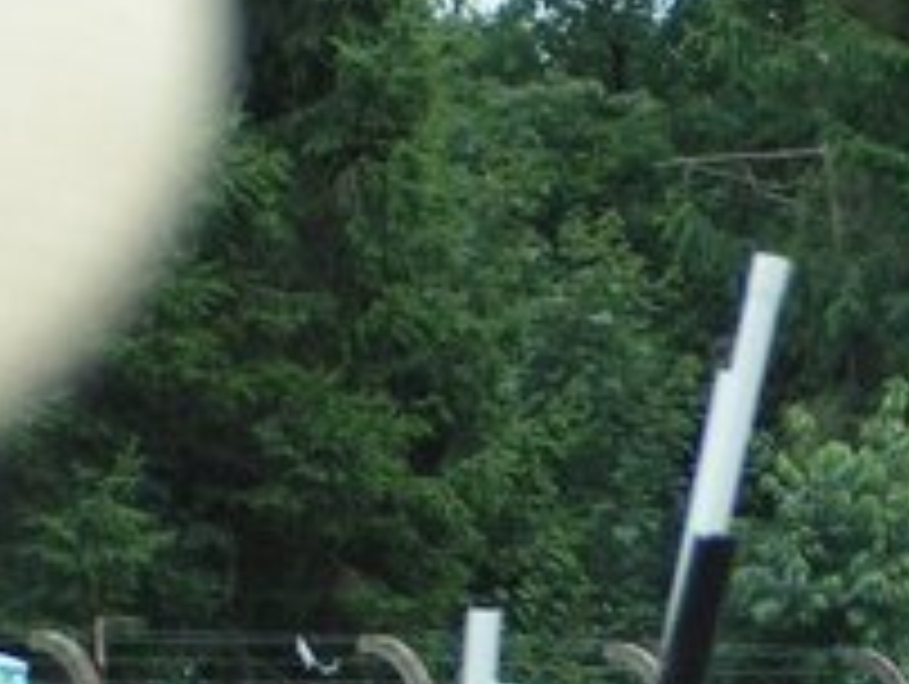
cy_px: 724
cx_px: 1166
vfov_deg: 5.3
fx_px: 7414
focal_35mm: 282
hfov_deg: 7.0
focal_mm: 14.5
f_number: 3.5
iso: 50
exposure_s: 1/100
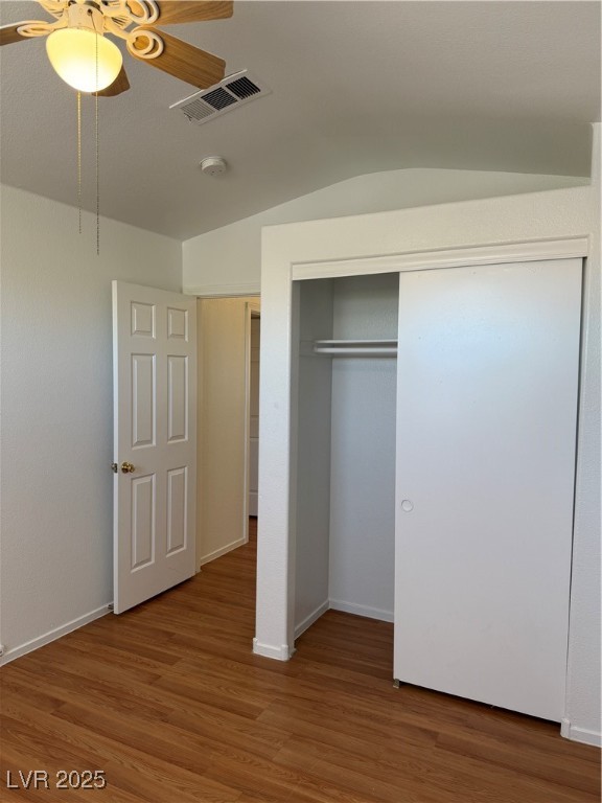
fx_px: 557
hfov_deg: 56.8
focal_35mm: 24
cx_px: 301
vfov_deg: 71.6
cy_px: 402
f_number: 1.78
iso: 125
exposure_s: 1/120
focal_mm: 6.76
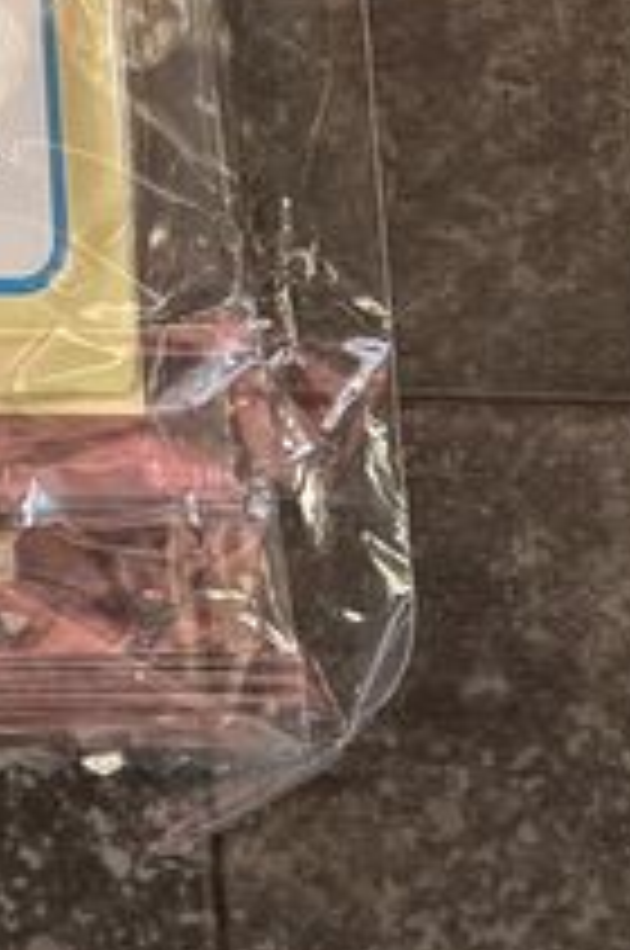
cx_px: -850
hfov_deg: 8.2
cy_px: -918
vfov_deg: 12.0
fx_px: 4056
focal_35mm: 154
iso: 32
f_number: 1.6
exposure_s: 1/133
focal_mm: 5.96
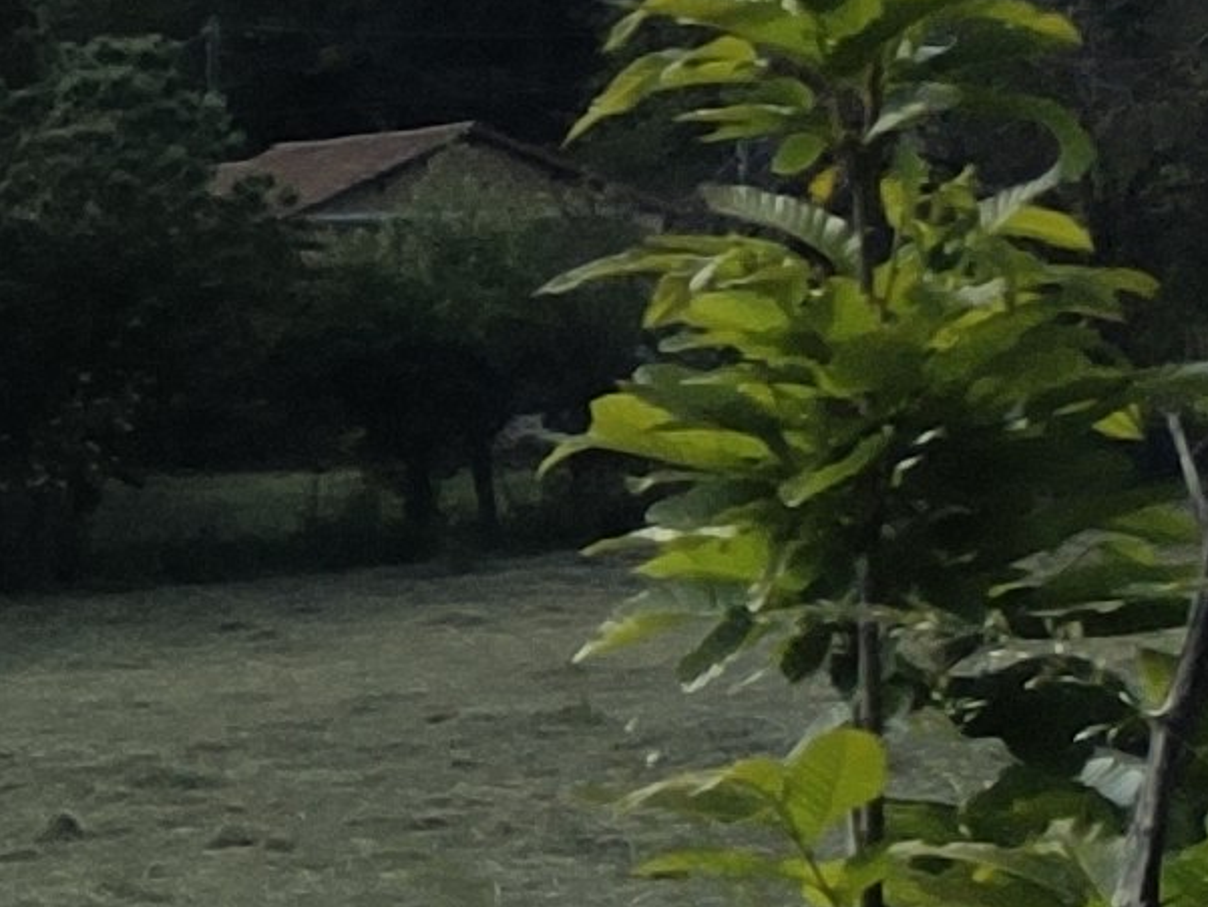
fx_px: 6038
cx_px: -2416
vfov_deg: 8.6
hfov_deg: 9.2
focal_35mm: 173
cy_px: 517
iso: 112
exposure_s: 1/5512
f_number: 1.75
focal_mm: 4.77
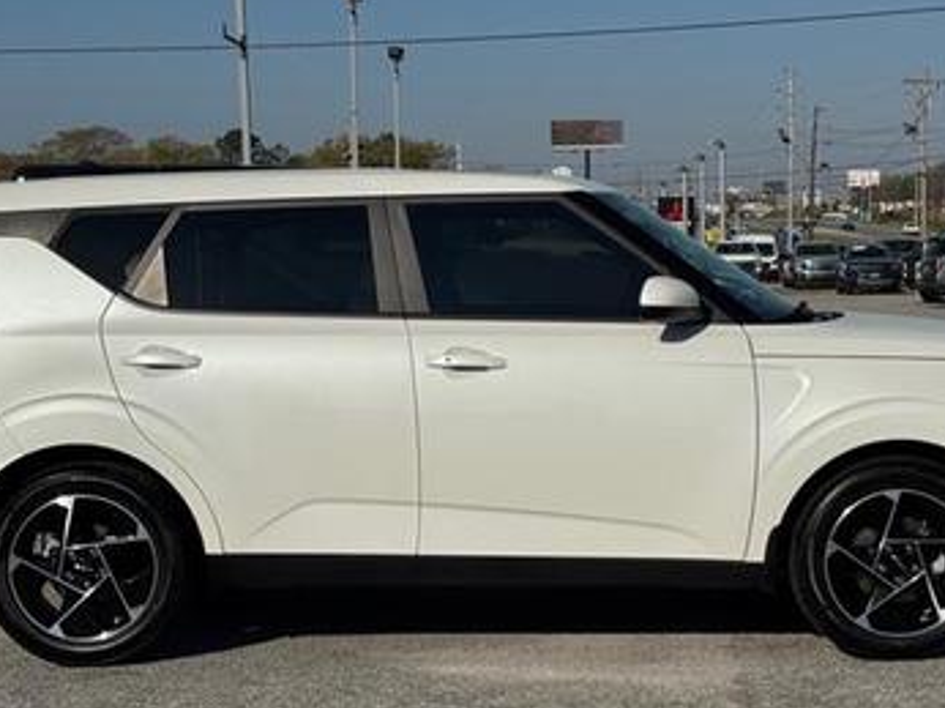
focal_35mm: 70
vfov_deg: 20.9
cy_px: 440
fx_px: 1910
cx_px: 541
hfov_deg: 27.8
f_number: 1.78
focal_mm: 6.76
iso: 64
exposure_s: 1/15385
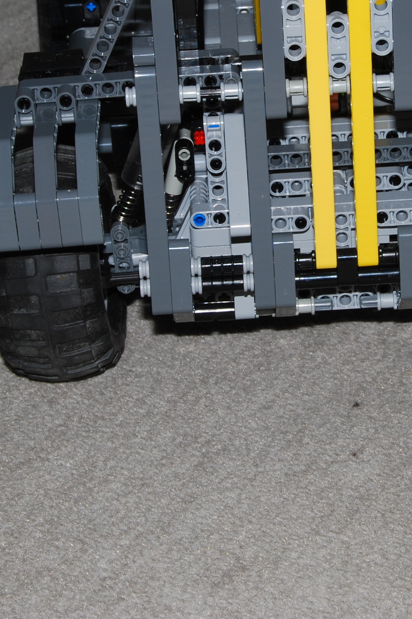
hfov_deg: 9.8
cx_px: 317
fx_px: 2404
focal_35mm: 140
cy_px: 167
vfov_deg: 14.6
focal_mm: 42
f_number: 11
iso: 100
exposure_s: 1/60
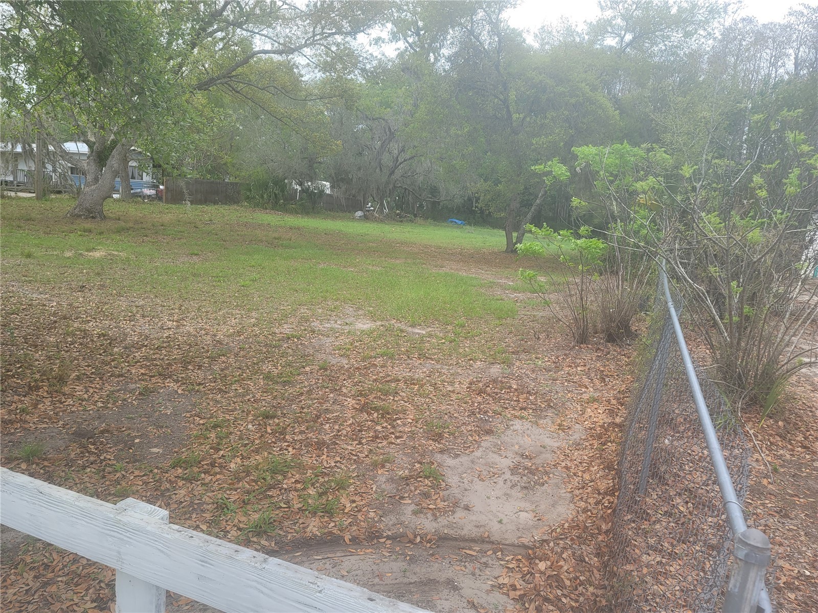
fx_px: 591
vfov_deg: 54.9
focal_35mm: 25
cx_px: 409
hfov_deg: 69.4
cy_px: 306
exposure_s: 1/445
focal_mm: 7
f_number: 1.8
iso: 20
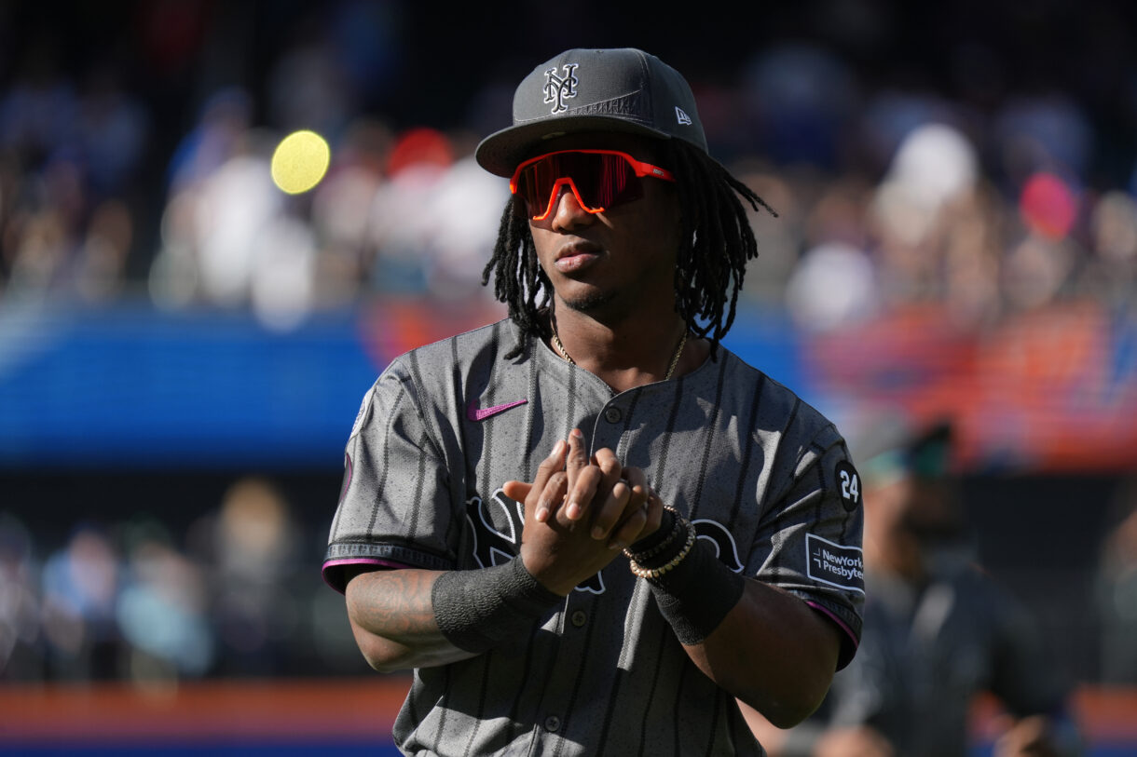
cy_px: 378
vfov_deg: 2.9
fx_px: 15188
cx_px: 568
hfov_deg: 4.3
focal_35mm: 481
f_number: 6.3
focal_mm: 481
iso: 640
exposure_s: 1/2000
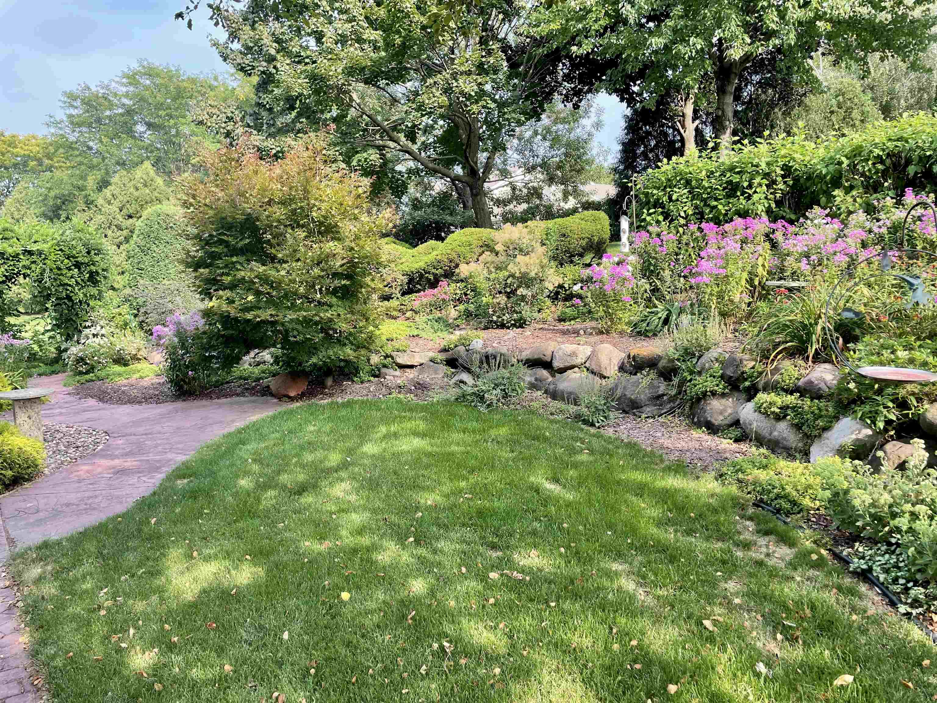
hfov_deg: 67.3
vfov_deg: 53.1
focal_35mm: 26
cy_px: 352
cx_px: 468
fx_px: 704
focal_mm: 4.2
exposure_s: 1/409
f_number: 1.6
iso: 32
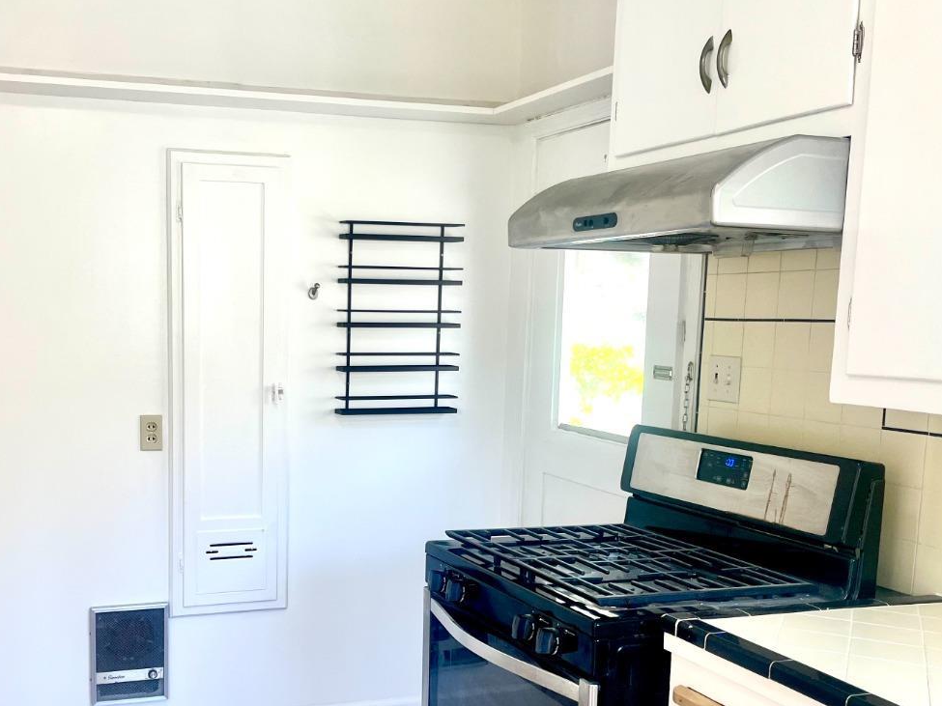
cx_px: 313
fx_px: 1088
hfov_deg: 46.1
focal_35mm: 40
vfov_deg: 35.6
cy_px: 462
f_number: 1.6
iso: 50
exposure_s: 1/120
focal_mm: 5.1
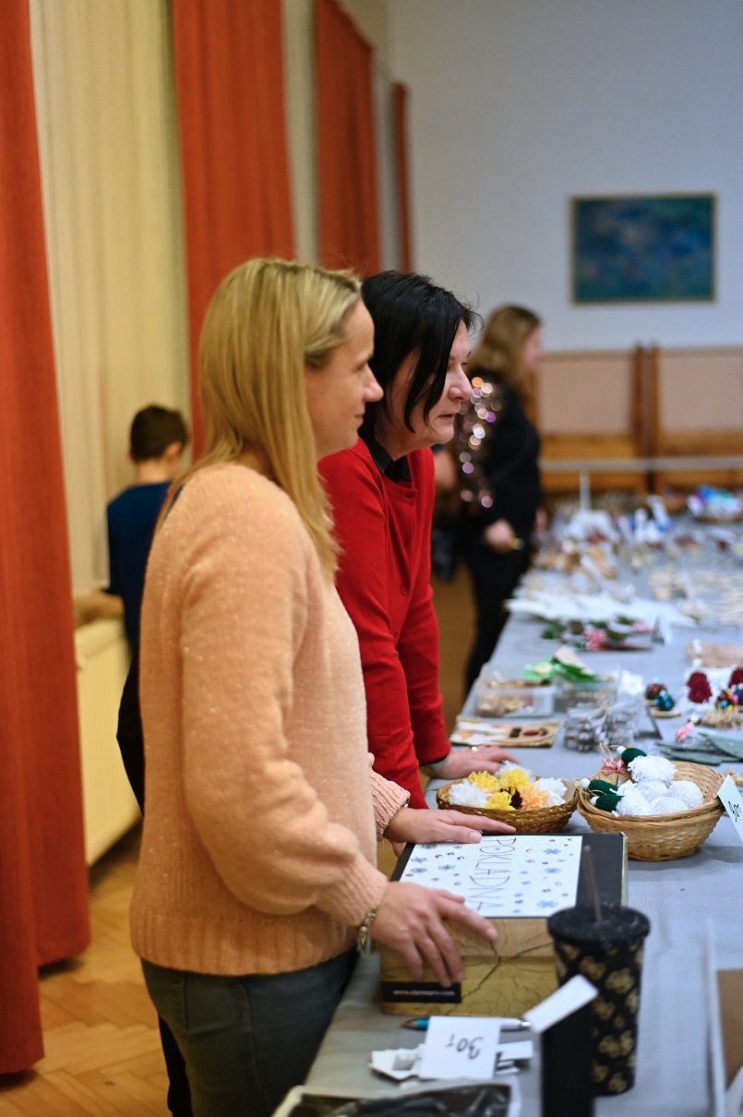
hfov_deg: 27.0
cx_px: 372
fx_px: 1550
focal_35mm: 50
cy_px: 558
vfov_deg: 39.6
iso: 3200
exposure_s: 1/640
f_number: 1.8
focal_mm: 50
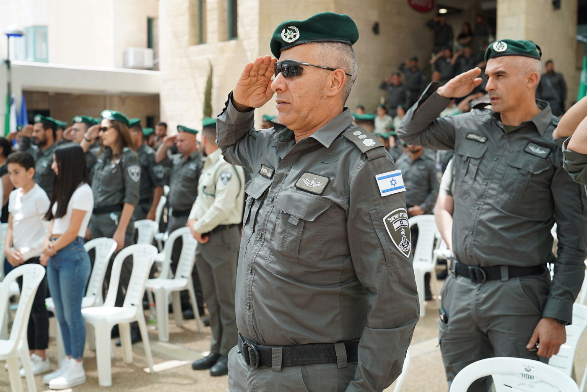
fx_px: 767
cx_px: 294
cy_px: 196
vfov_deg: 28.7
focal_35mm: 47
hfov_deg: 41.9
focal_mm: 47
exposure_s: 1/160
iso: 125
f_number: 4
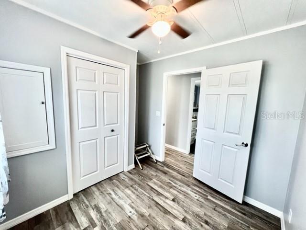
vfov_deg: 89.9
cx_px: 153
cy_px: 115
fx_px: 115
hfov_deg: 106.2
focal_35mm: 13
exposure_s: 1/120
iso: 250
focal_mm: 1.57
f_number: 1.8
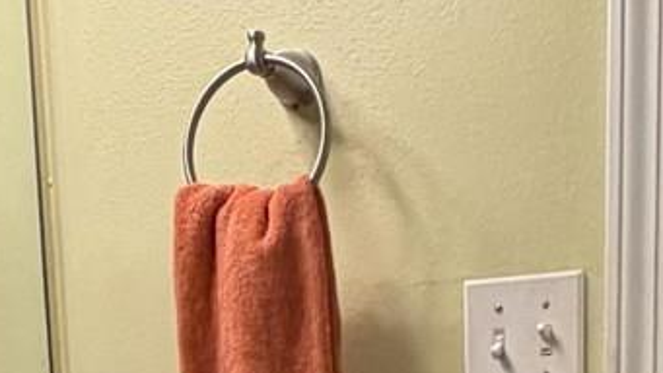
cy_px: 1086
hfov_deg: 20.7
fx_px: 1811
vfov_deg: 9.5
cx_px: 441
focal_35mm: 103
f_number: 2.2
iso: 200
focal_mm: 2.22
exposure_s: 1/60
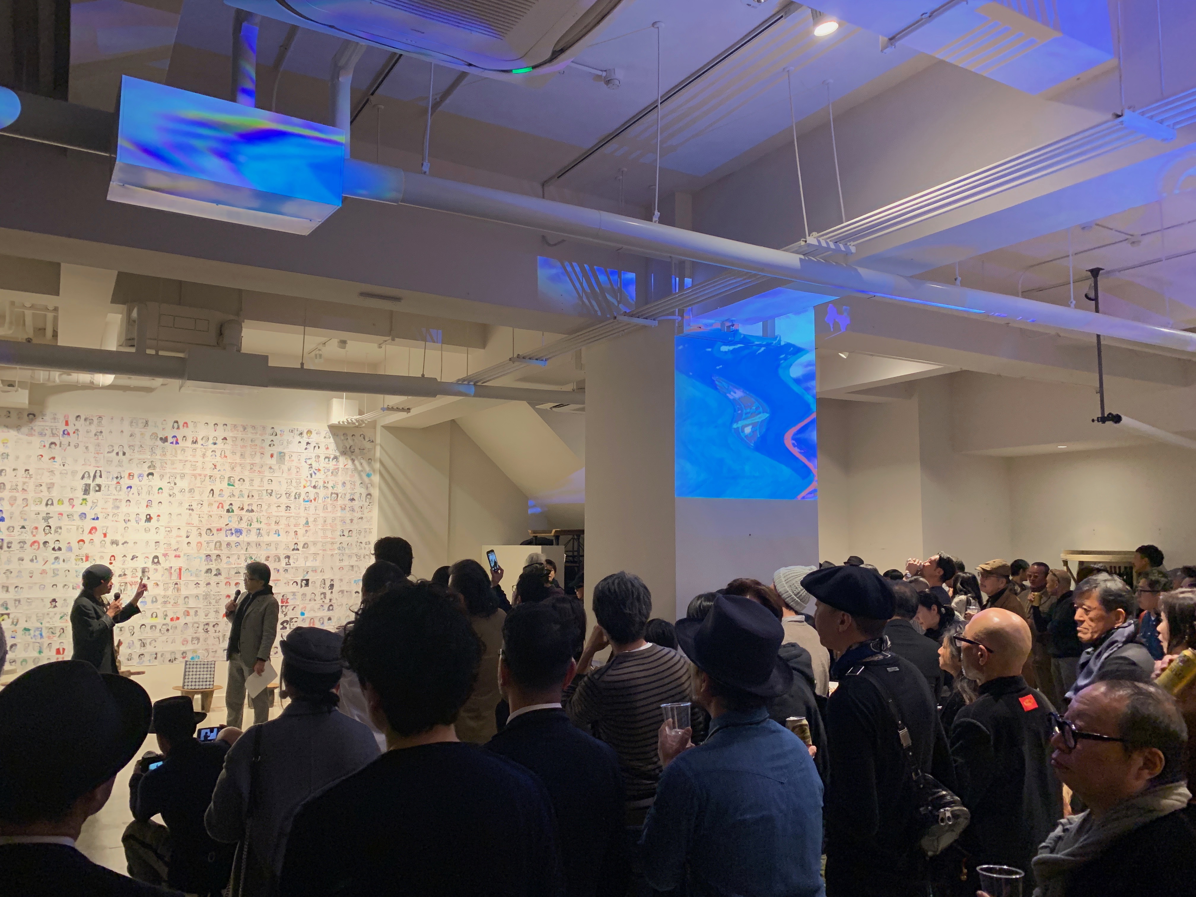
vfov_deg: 53.1
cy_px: 448
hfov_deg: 67.3
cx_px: 598
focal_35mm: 26
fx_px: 898
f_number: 1.8
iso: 200
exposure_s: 1/60
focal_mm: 4.25
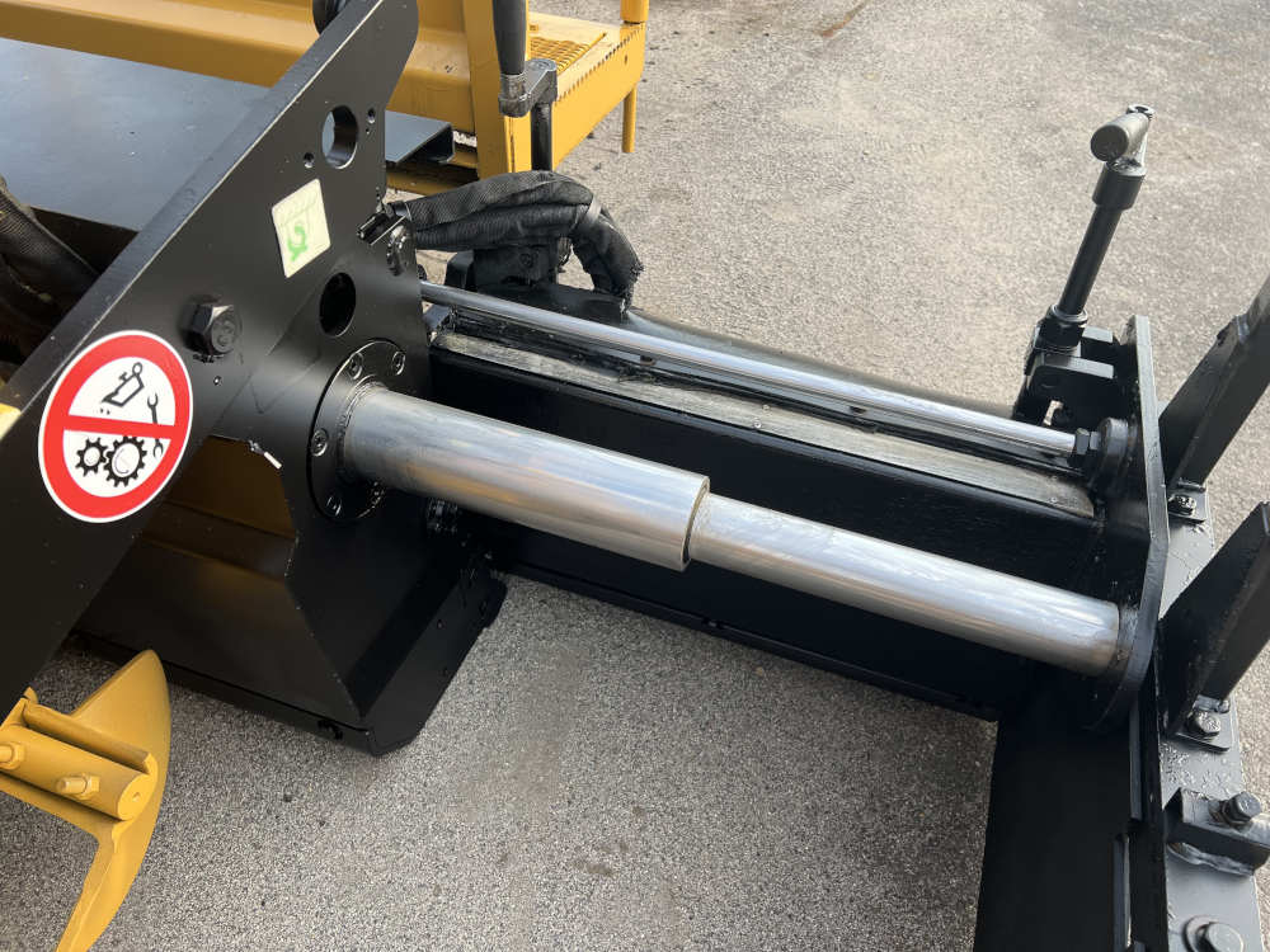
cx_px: 635
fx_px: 954
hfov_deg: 67.3
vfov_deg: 53.1
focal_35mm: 26
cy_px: 476
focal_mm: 5.7
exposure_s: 1/763
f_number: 1.5
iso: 50
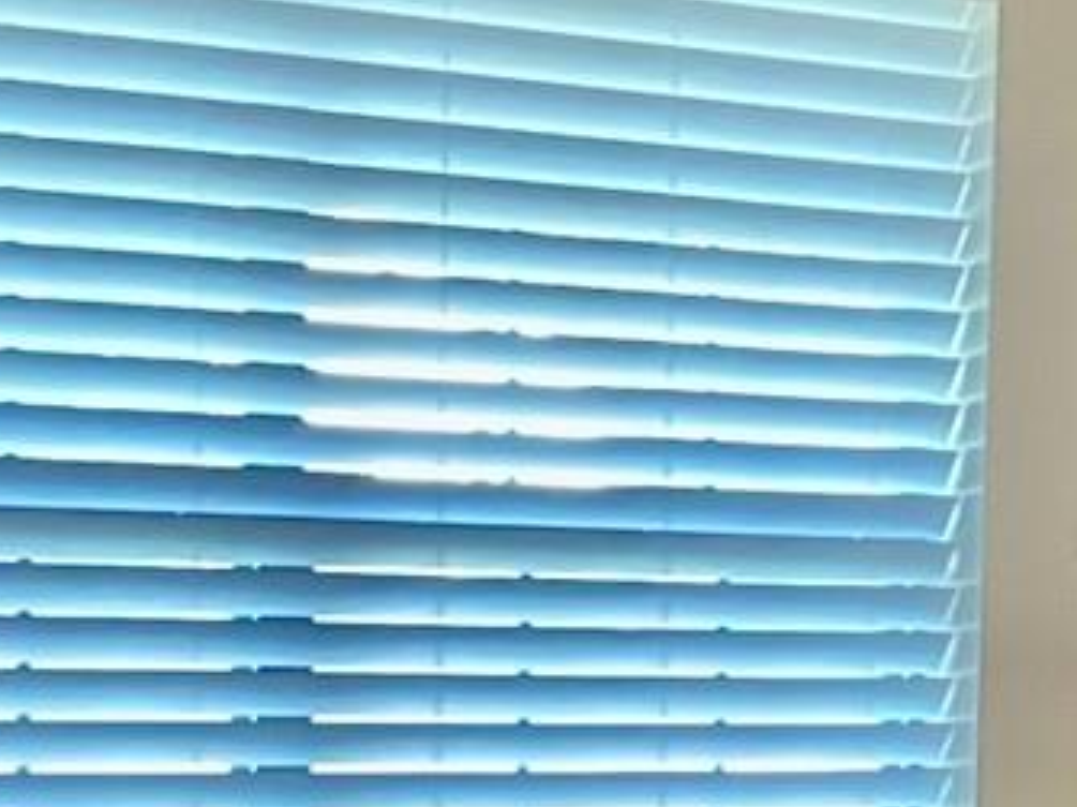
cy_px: 1026
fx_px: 4945
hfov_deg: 11.9
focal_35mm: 159
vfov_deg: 9.2
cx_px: 1543
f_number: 1.6
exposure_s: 1/60
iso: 320
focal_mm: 4.2
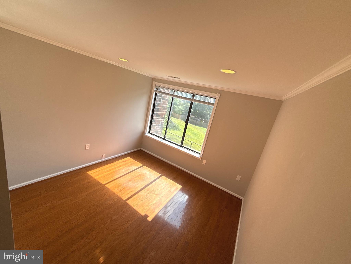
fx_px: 142
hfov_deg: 102.1
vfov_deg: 85.7
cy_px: 132
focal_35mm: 14
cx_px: 176
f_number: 2.2
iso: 64
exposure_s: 1/742
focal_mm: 2.22
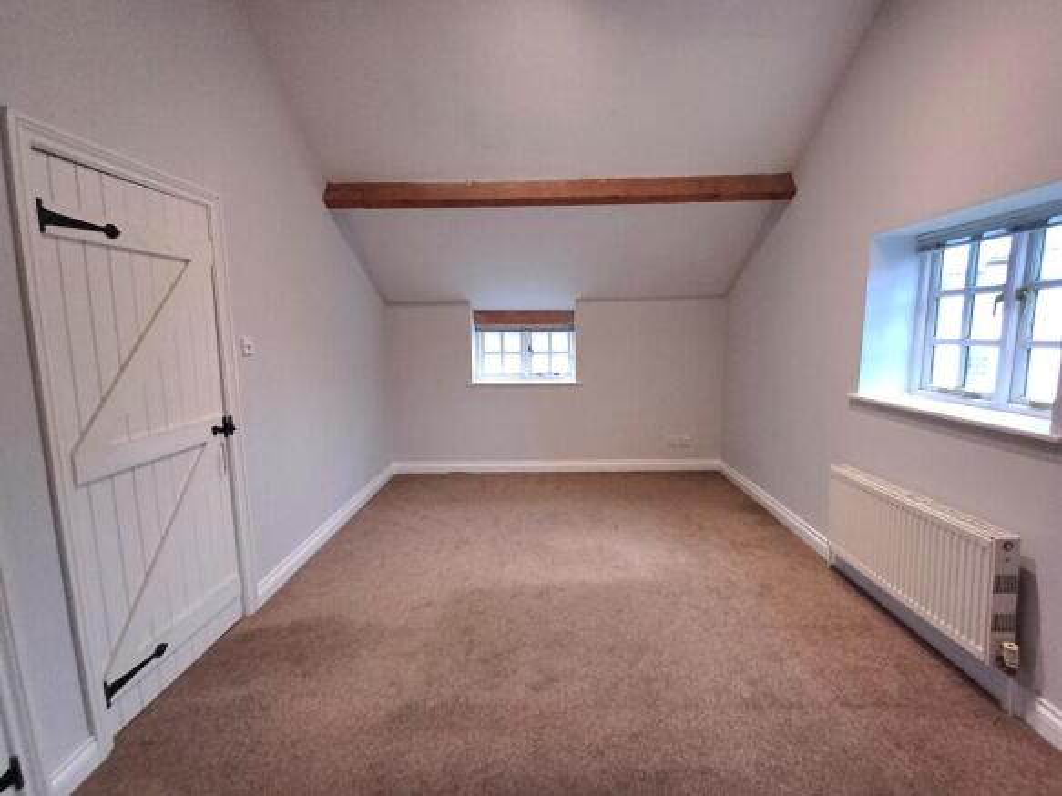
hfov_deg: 94.5
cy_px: 398
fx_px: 491
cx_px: 531
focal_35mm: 16
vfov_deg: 78.1
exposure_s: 1/25
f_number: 2.2
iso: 200
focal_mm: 1.64
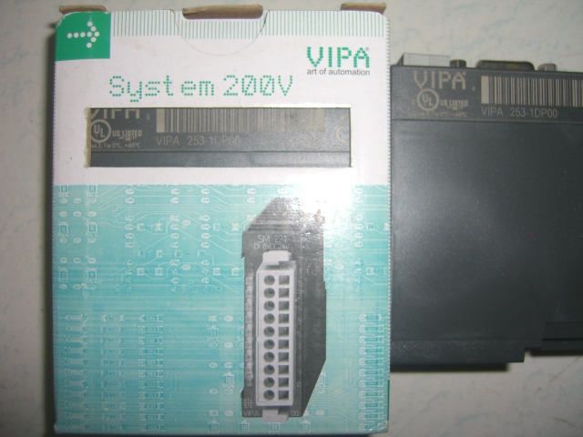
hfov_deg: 49.0
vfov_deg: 37.7
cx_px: 292
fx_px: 640
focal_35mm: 38
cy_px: 218
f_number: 2.8
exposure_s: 1/60
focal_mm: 7.9
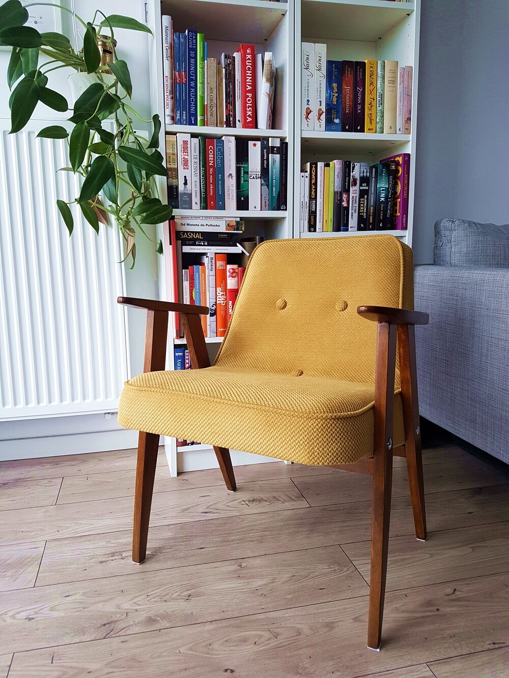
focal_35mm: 26
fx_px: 510
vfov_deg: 67.3
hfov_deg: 53.1
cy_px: 339
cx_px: 254
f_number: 1.7
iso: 50
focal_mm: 4.2
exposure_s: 1/50
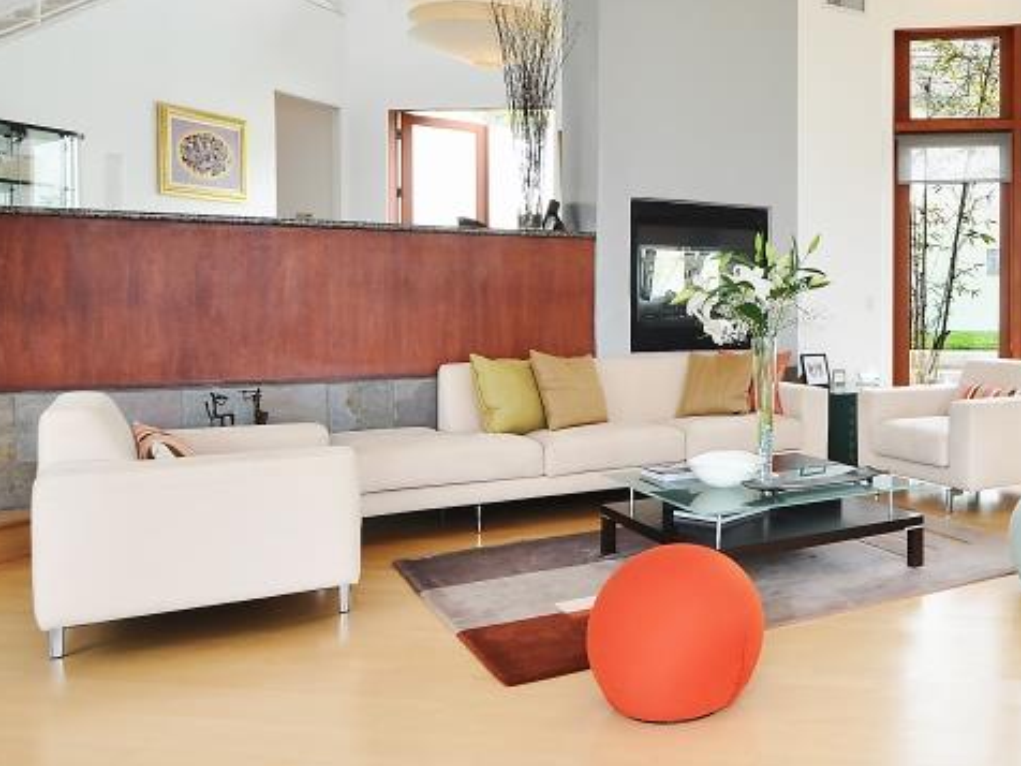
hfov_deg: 52.6
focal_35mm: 31
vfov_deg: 45.0
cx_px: 882
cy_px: 279
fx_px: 914
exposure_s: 1/20
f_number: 8
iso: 200
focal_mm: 10
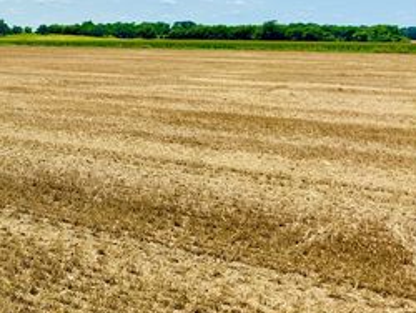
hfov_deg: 35.9
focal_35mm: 48
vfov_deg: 29.5
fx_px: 577
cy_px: 56
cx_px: 3
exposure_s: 1/11628
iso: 100
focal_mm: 6.86
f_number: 1.78
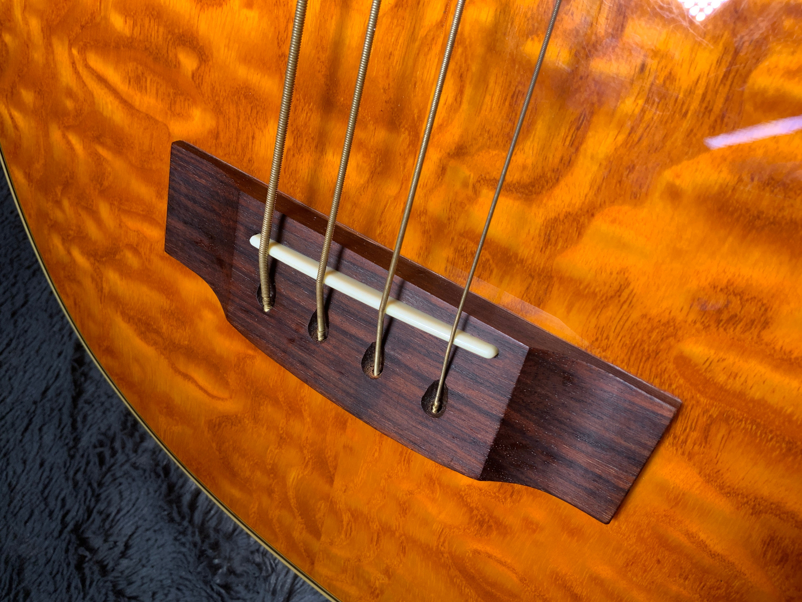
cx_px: 401
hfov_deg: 61.7
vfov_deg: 48.2
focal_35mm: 29
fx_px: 672
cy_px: 301
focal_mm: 3
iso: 32
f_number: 1.8
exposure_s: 1/100
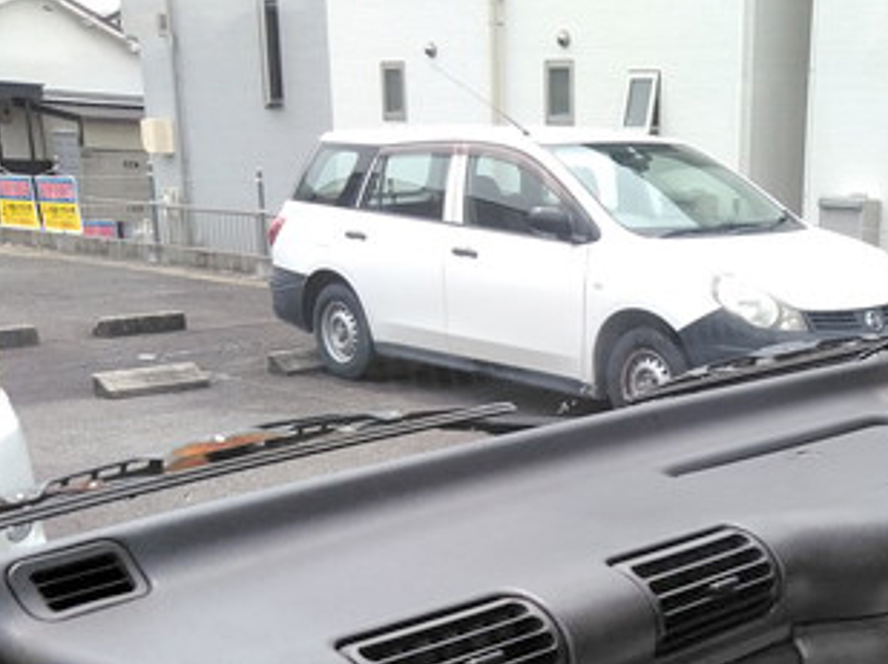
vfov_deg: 25.0
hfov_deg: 32.9
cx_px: 770
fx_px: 1435
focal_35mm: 56
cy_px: 635
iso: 60
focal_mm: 3.46
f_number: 2.2
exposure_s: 1/345
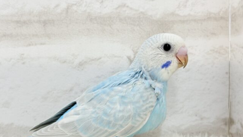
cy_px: 83
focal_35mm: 57
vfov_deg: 21.1
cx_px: 121
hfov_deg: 36.6
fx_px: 367
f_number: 1.6
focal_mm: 5.96
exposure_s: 1/100
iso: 100
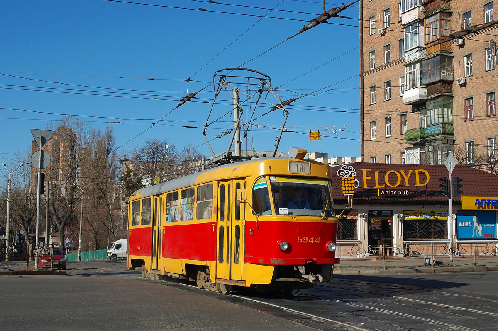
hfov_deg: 42.8
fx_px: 636
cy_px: 166
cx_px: 249
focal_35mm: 46
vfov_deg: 29.2
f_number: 7.1
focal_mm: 30
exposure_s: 1/1000
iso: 200
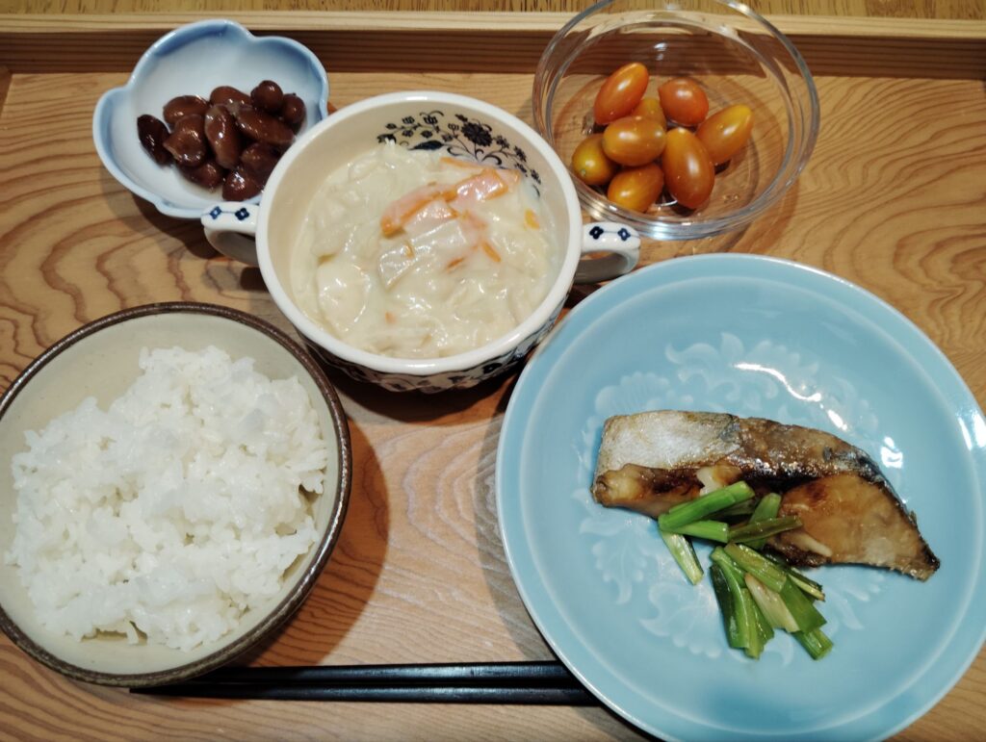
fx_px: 799
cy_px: 371
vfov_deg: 49.9
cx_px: 493
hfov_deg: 63.4
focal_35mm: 28
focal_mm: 4.22
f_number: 1.8
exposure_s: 1/50
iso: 603
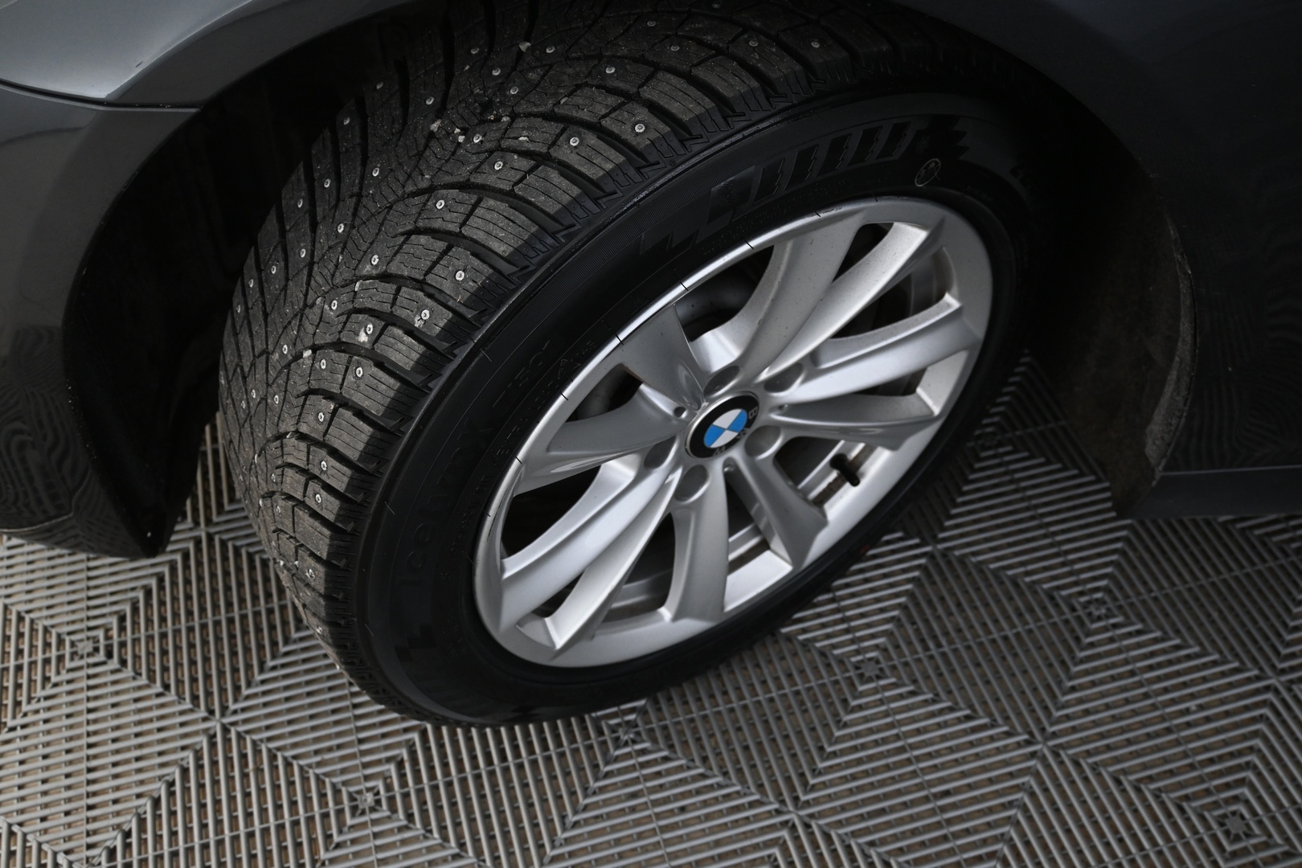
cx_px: 651
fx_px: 1302
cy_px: 434
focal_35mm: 36
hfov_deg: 53.1
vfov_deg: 36.9
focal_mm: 24
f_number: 4.2
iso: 720
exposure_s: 1/40
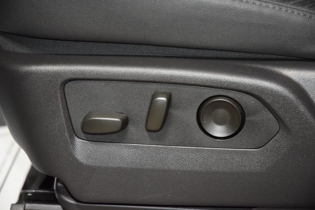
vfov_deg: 13.0
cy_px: 105
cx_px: 158
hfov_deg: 19.5
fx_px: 919
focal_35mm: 105
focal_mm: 70
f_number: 4.5
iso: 3200
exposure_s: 1/40
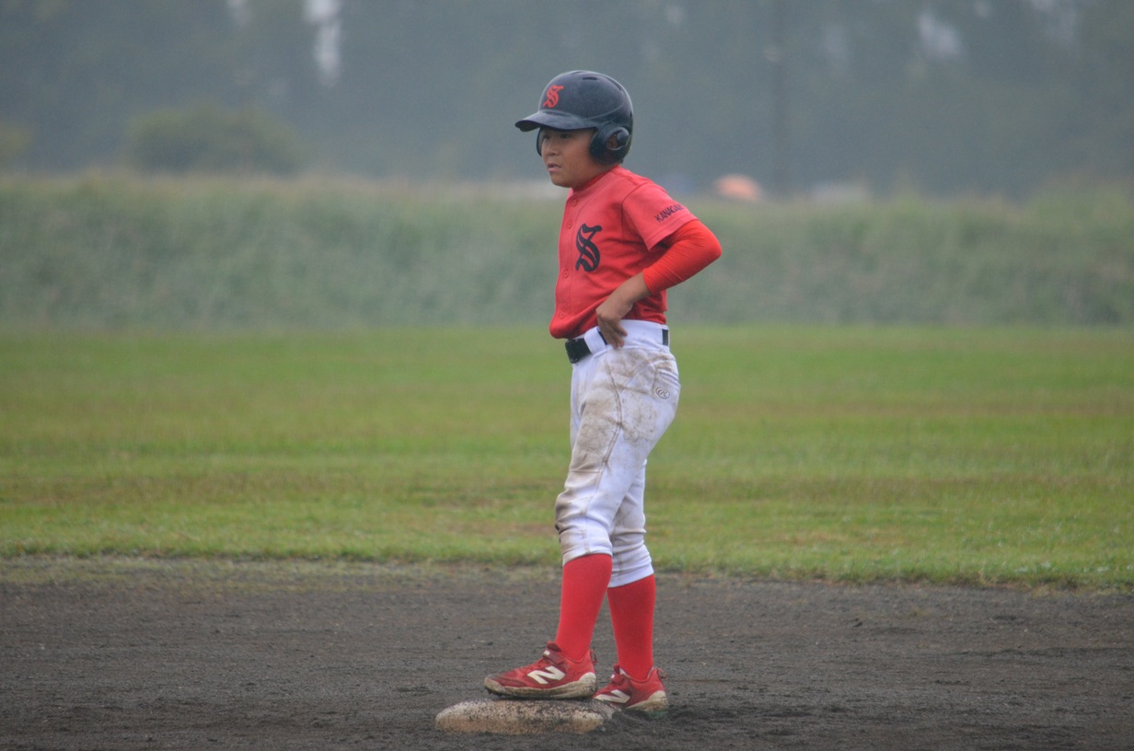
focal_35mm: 450
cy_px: 376
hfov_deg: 4.6
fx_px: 14146
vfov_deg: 3.0
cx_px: 567
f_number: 5.6
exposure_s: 1/640
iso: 800
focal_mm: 300
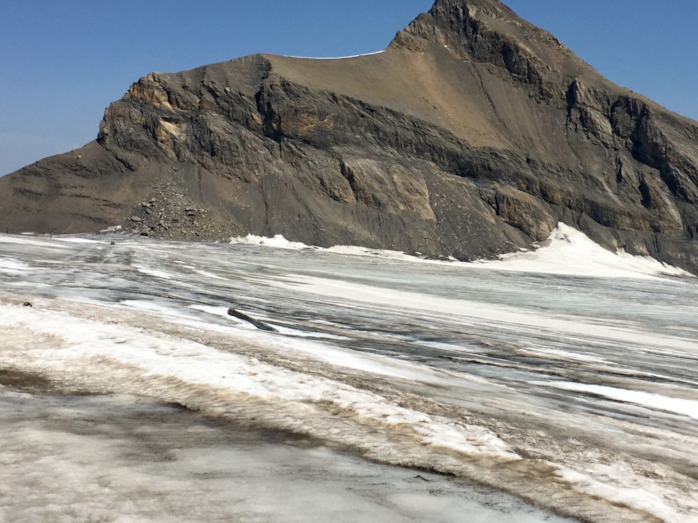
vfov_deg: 26.9
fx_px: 1089
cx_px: 433
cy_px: 171
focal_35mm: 54
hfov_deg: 35.4
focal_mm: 4.15
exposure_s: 1/3205
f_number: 2.2
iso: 25
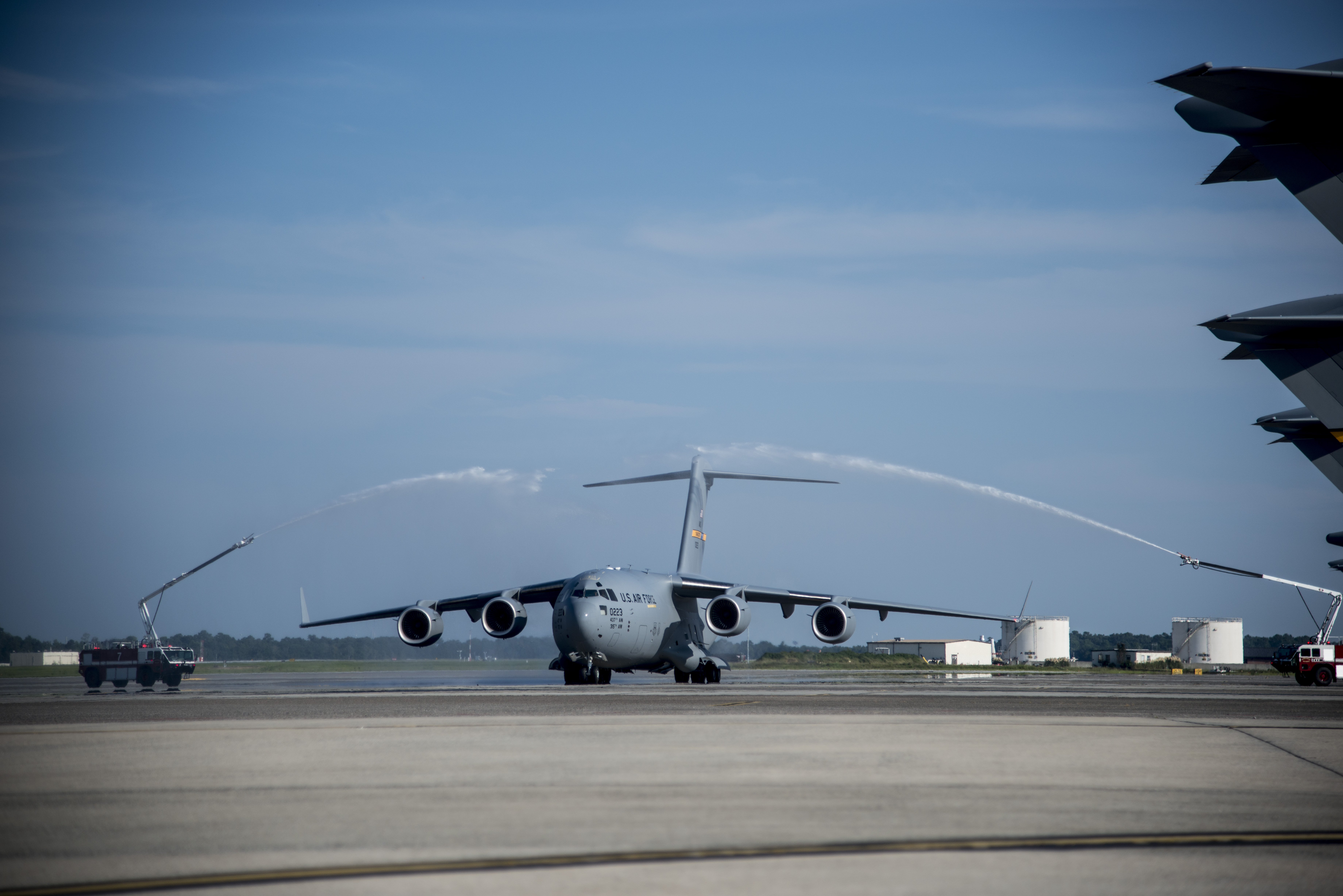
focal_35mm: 98
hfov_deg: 20.8
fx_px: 3657
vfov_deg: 14.0
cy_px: 448
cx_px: 672
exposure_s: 1/2000
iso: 200
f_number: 4
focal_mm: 98
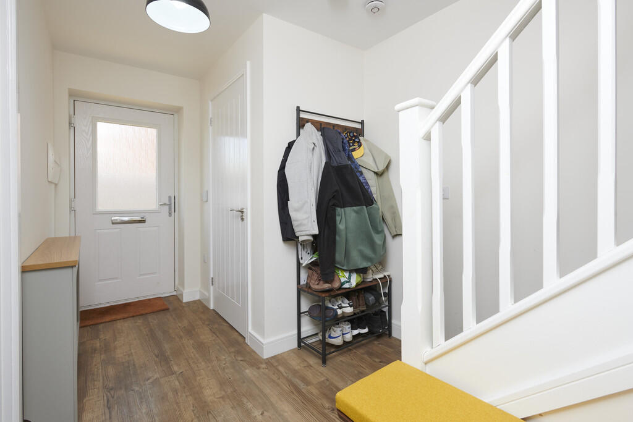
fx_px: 299
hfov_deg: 93.3
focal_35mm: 17
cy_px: 211
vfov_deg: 70.5
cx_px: 316
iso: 400
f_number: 8
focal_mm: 17
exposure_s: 1/125
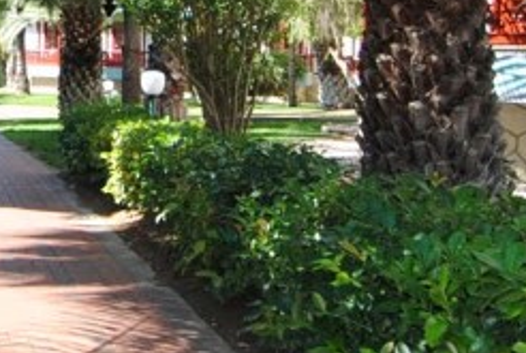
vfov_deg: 18.9
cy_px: -15
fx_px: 1025
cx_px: 42
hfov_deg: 27.6
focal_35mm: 70
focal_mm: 10
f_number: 4
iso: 100
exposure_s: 1/200
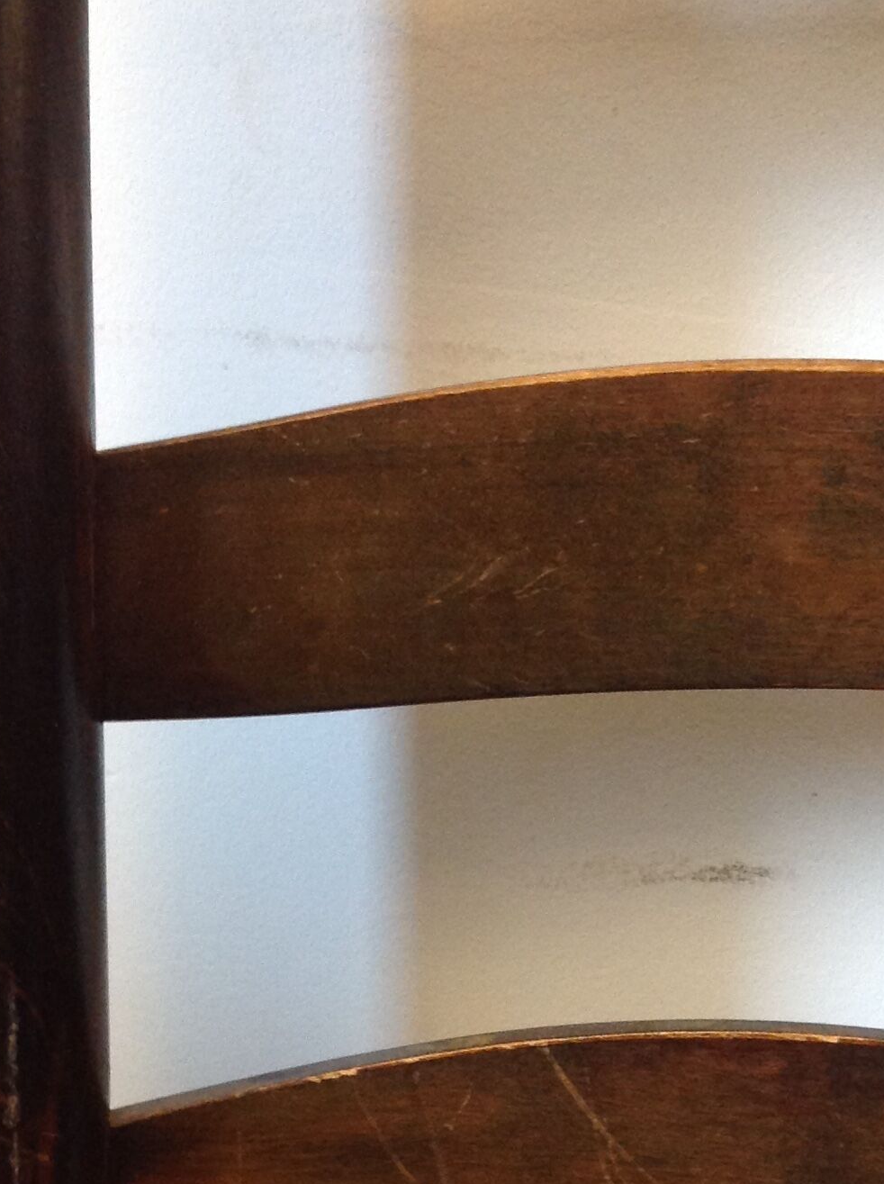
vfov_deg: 27.2
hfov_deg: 21.2
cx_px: 411
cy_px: 1065
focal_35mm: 69
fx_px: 2356
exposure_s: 1/15
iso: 200
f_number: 2.4
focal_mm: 4.28
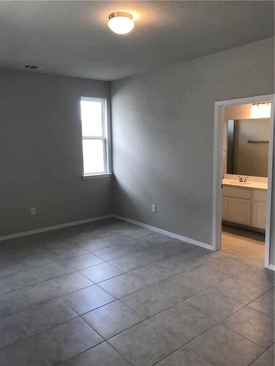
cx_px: 138
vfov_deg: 63.4
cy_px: 183
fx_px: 297
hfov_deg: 49.7
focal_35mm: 28
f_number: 1.8
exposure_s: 1/40
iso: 20
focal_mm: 3.99
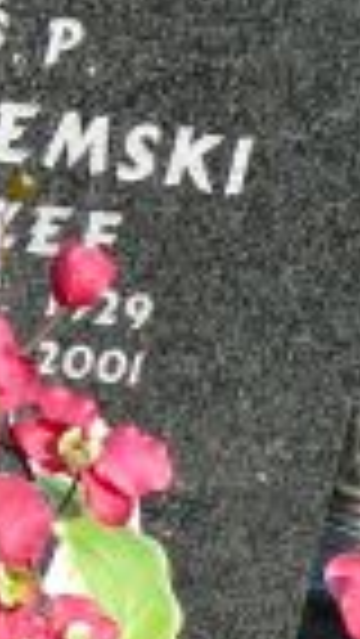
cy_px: 1206
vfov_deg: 11.5
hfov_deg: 7.1
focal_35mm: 172
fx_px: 2915
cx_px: 153
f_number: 2.8
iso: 80
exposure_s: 1/800
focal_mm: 5.2
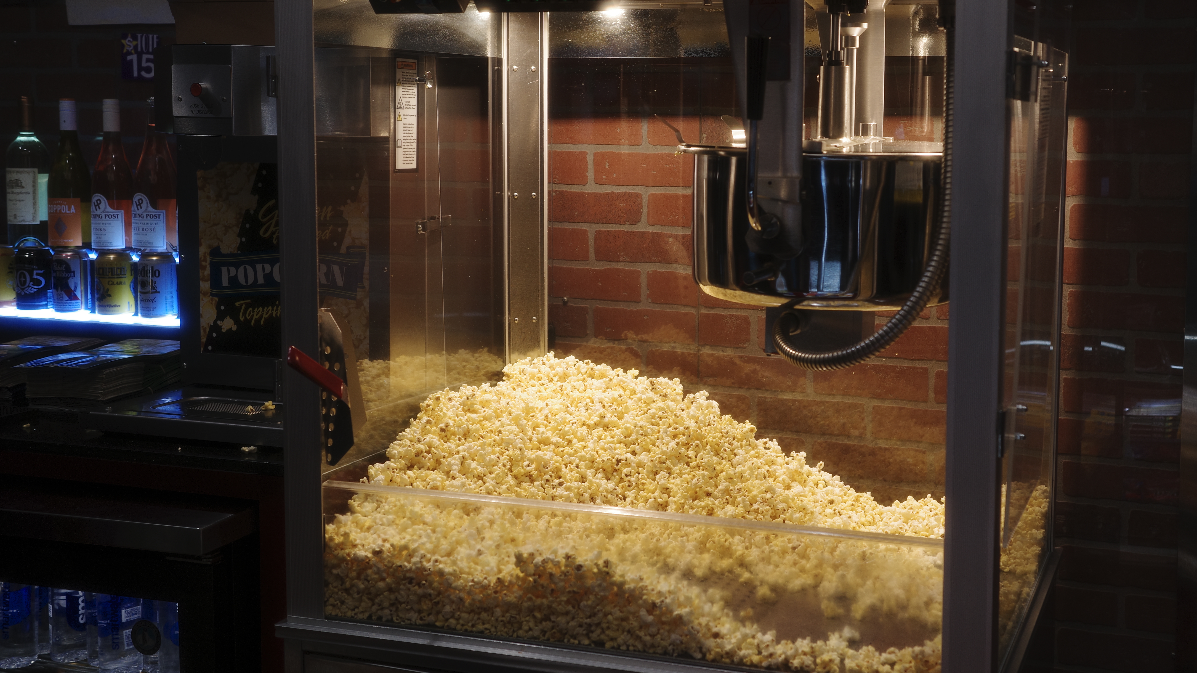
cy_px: 271
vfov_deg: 24.9
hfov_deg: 42.8
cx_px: 679
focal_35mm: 48
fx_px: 1523
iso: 200
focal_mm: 26
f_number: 2.8
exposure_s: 1/60
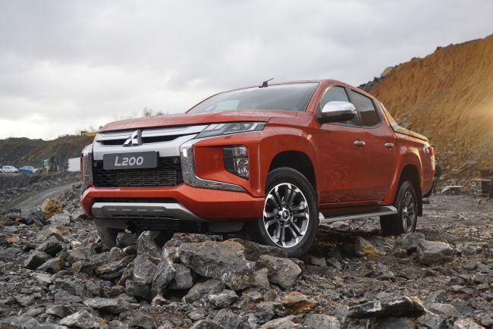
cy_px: 164
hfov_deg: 47.4
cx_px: 246
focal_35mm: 41
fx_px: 562
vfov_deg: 32.7
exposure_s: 1/200
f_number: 4
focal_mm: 41
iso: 100
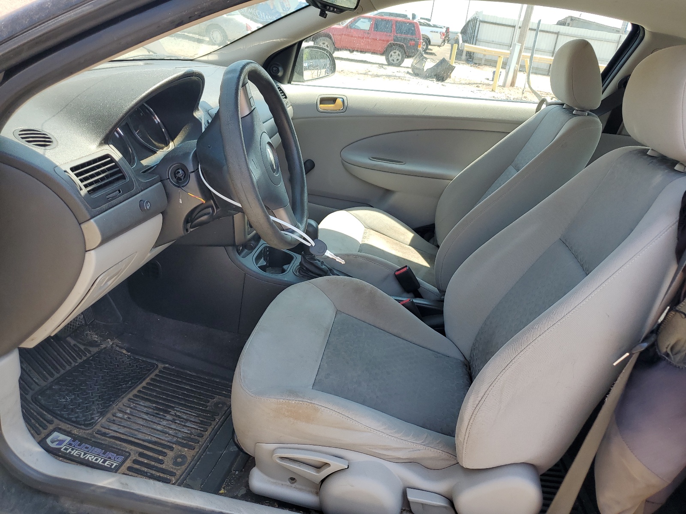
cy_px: 257
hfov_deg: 67.3
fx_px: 515
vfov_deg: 53.1
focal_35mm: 26
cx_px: 343
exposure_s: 1/526
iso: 50
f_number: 1.5
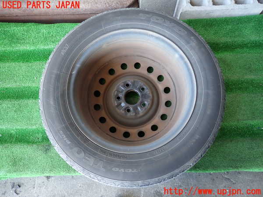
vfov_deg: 54.9
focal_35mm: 25
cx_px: 132
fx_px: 190
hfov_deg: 69.4
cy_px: 98
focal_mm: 4.5
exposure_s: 1/60
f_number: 2
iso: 160
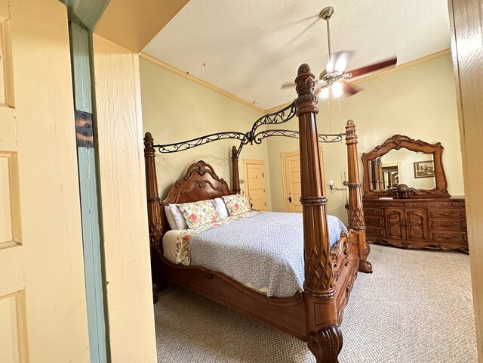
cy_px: 182
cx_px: 242
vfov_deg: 85.7
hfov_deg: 102.1
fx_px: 195
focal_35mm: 14
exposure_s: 1/60
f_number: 2.2
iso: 640
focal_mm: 2.22
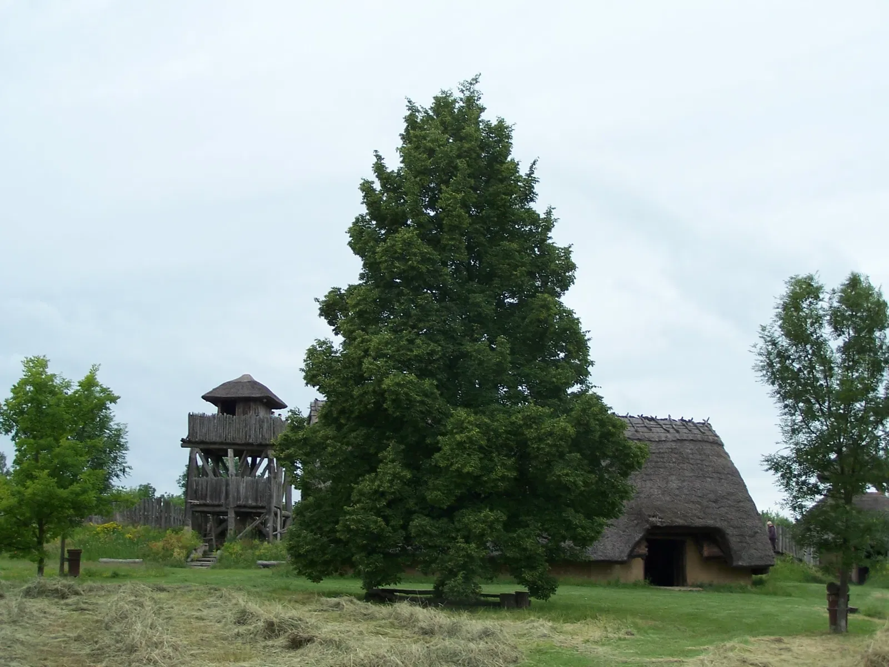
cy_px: 334
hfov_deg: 32.7
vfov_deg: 24.8
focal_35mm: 59
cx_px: 444
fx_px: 1515
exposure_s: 1/500
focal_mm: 9.8
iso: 80
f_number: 3.1
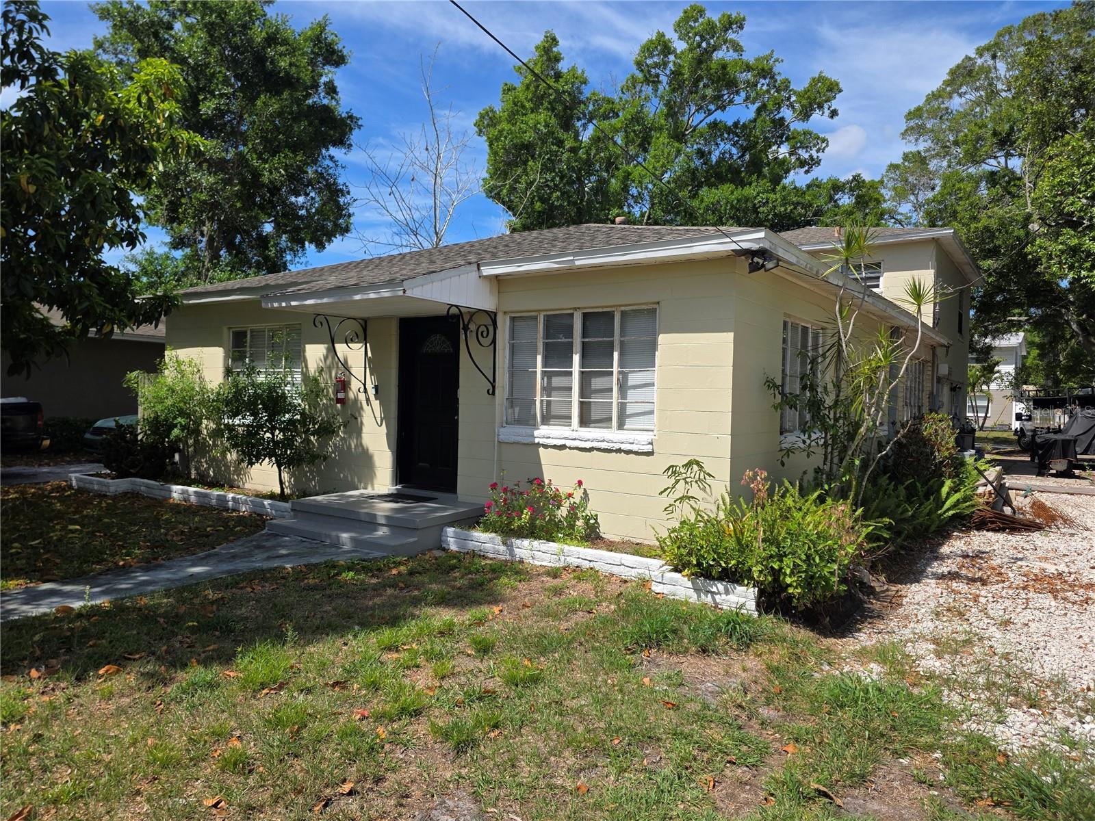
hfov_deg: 73.9
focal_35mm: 23
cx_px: 548
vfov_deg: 58.9
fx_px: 728
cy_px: 410
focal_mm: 6.3
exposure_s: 1/5447
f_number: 1.7
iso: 80
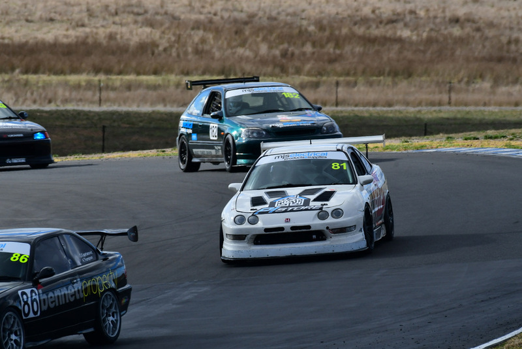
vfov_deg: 1.8
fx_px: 10878
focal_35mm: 750
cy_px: 174
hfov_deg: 2.7
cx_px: 261
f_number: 11
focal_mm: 500
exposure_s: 1/640
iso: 500
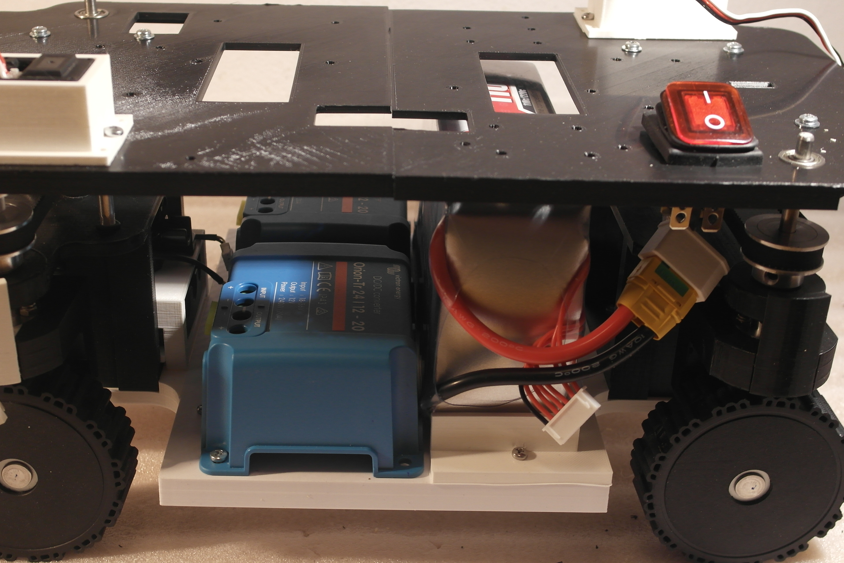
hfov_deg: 41.9
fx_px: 1102
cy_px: 270
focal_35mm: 47
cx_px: 394
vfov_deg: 28.6
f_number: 5
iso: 400
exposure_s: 1/20
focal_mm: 22
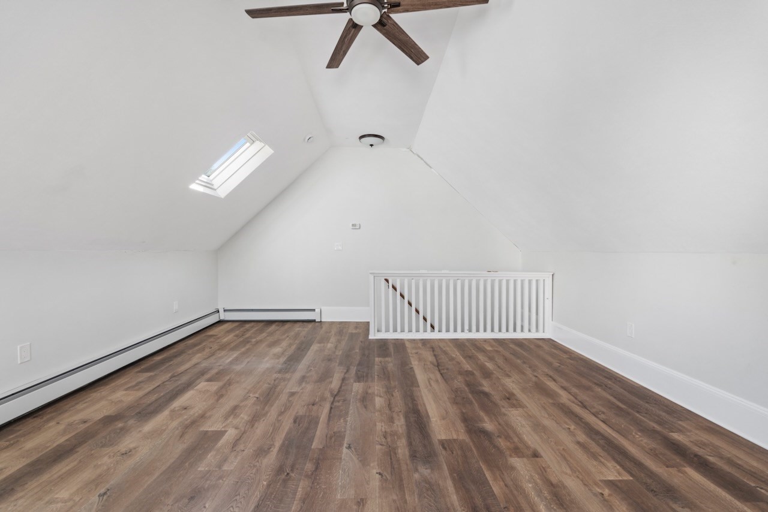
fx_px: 341
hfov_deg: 96.7
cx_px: 384
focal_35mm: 16
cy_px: 256
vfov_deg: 73.8
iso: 320
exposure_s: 1/6
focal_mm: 16
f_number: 7.1
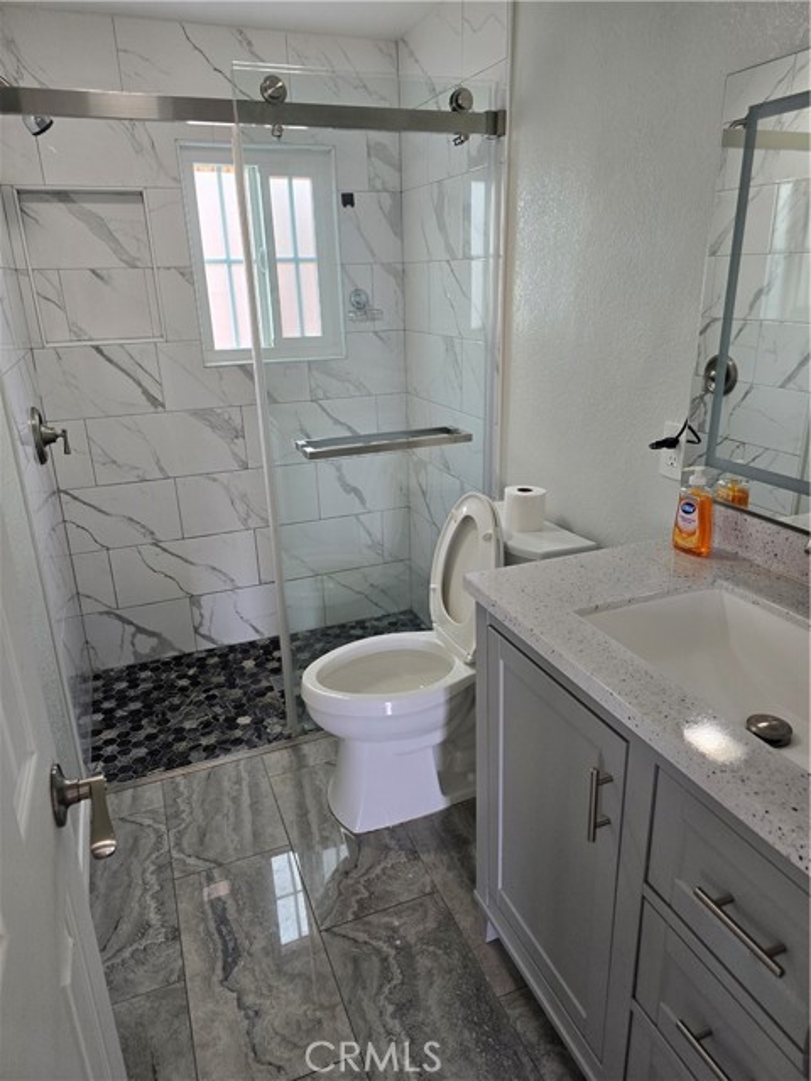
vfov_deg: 73.9
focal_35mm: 23
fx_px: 718
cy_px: 540
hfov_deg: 58.9
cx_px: 406
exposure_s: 1/120
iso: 160
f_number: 1.7
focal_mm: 6.3
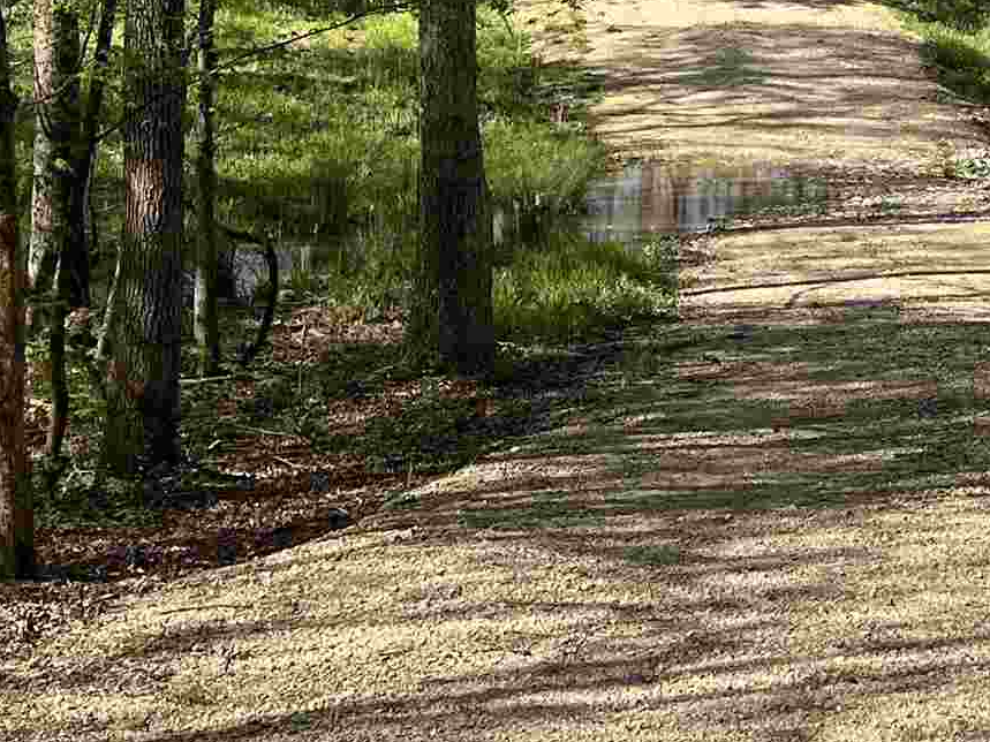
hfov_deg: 20.8
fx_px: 2659
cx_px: 789
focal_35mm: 93
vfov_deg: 15.1
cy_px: -265
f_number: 1.5
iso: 50
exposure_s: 1/1575
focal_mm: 5.7
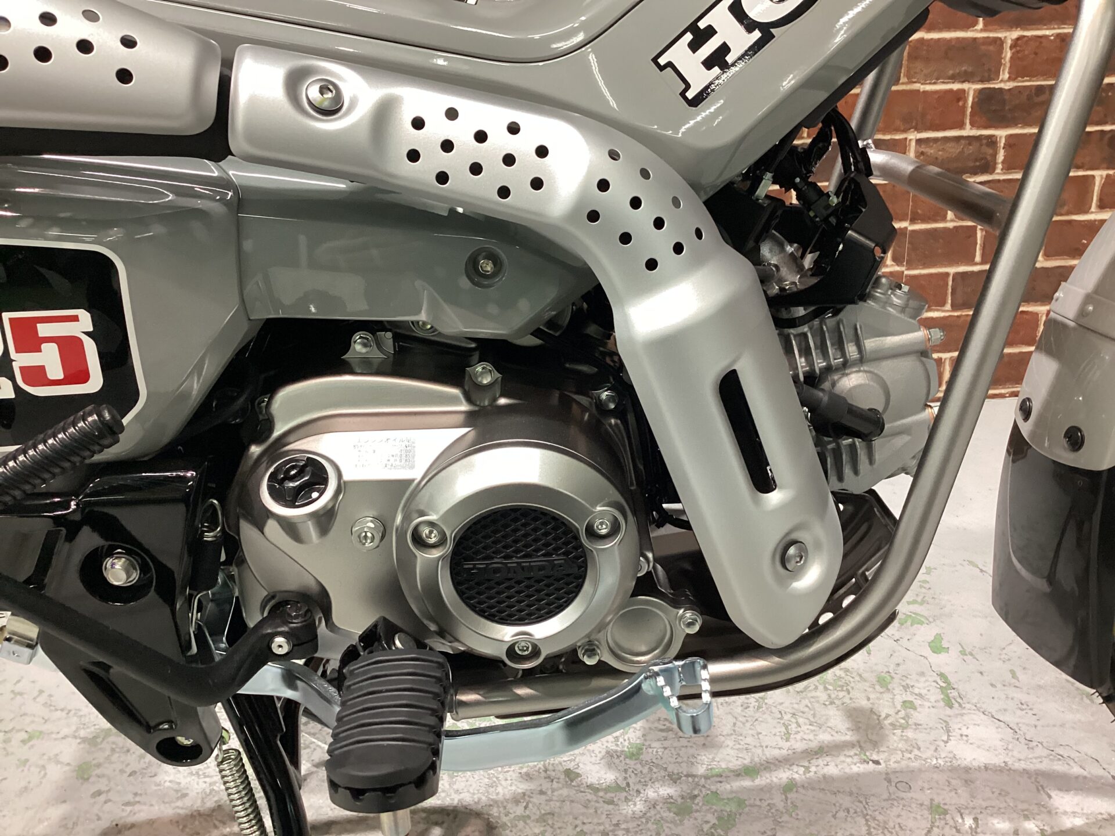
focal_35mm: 31
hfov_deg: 58.4
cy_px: 418
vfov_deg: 45.4
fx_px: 999
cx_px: 558
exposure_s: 1/50
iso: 250
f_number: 2.4
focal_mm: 3.3
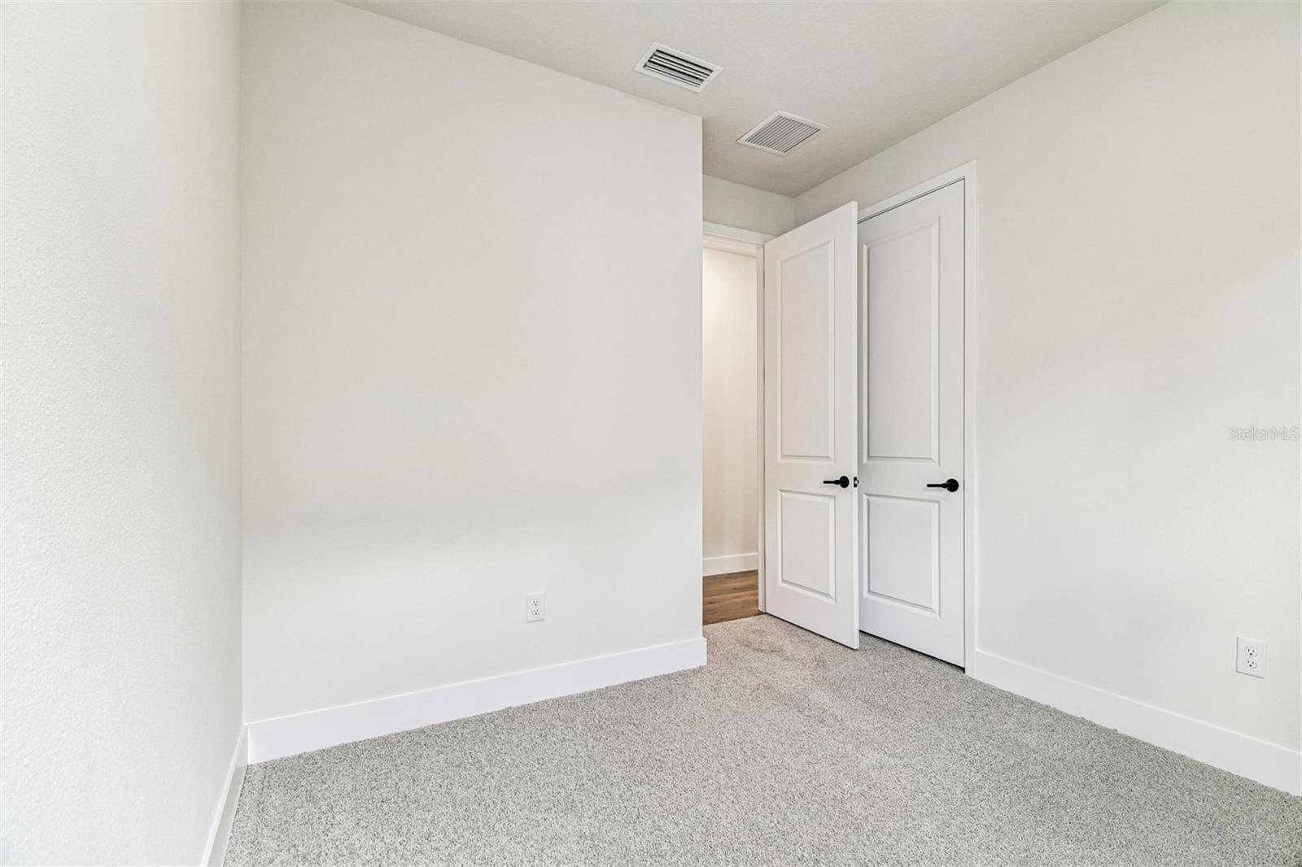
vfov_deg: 77.3
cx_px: 651
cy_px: 434
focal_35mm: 15
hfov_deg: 100.4
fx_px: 542
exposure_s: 1/5
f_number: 7.1
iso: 100
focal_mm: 10
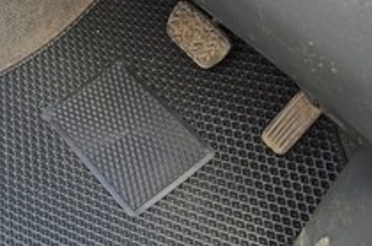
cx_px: 74
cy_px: 218
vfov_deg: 24.3
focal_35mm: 54
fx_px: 557
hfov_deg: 35.7
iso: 500
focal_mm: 18
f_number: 8
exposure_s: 1/15
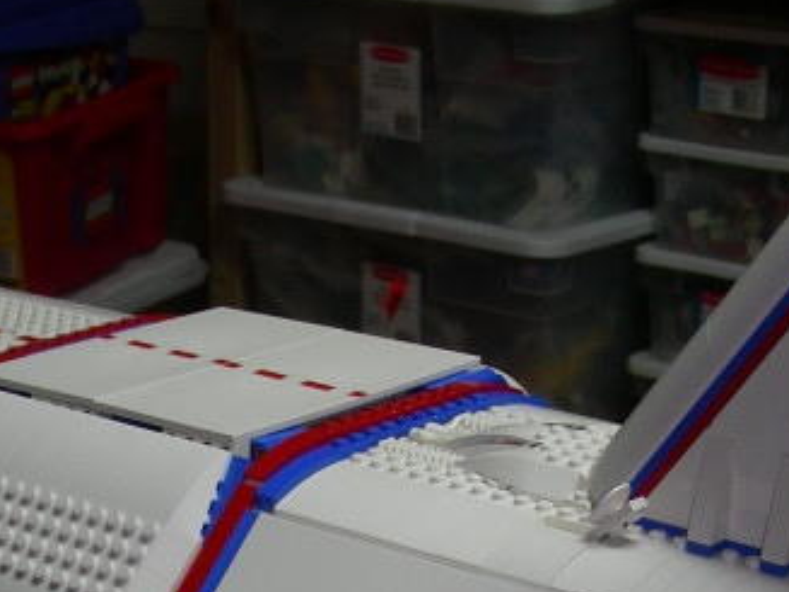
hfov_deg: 21.1
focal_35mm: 93
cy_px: 616
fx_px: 2119
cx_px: 360
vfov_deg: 15.5
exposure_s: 1/30
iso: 50
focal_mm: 6.3
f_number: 3.5
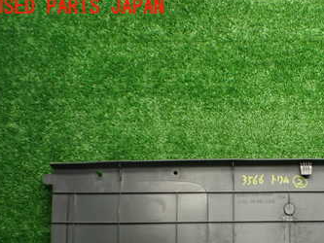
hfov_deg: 34.0
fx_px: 506
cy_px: 214
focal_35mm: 54
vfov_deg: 26.2
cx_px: 279
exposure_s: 1/125
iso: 640
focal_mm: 5.4
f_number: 2.3
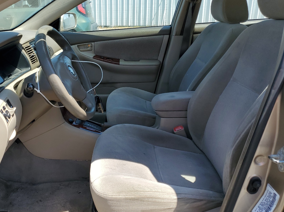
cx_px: 107
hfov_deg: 54.7
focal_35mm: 33
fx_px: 271
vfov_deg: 42.9
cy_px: 97
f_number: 1.5
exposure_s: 1/1111
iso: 50
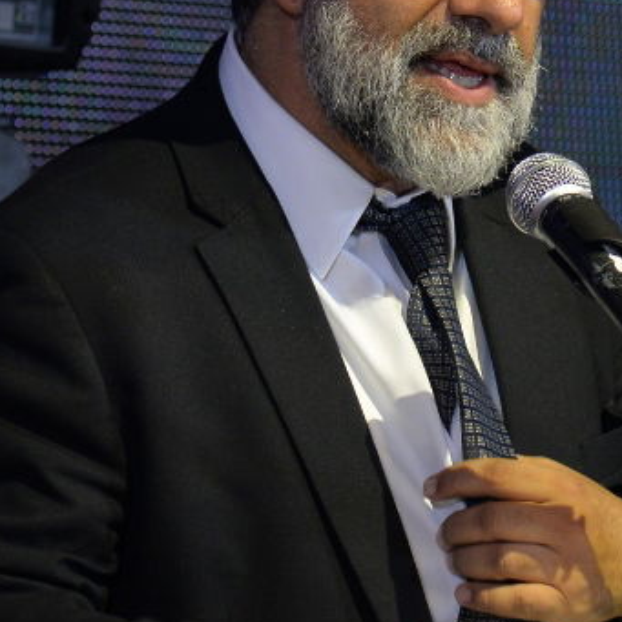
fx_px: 7786
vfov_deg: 4.6
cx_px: 482
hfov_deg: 4.6
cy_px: 98
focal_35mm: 383
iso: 1250
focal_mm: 120
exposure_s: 1/160
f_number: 4
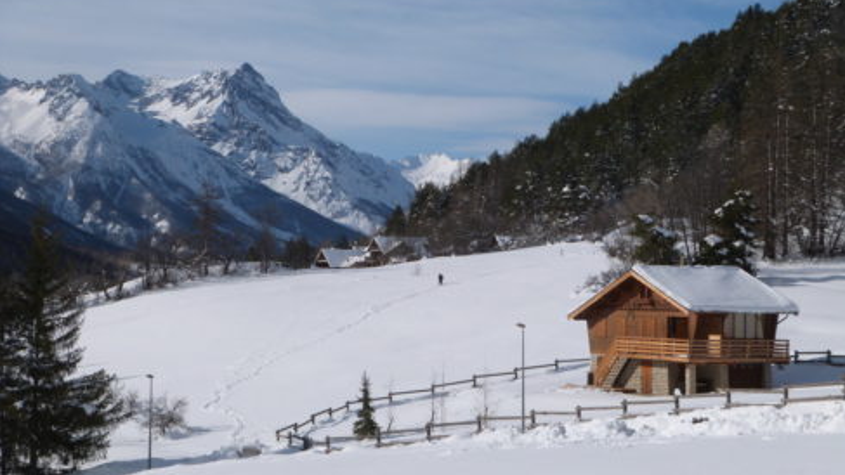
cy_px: 269
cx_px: 423
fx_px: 1793
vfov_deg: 15.1
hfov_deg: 26.5
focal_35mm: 80
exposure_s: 1/1300
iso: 100
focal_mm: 13.2
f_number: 5.6
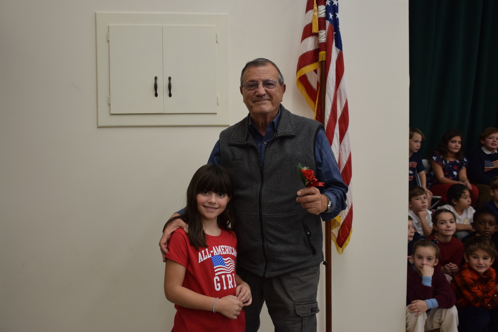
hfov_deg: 57.2
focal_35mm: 33
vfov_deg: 40.0
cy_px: 166
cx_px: 249
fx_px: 457
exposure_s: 1/60
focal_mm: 22
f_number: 4
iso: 450
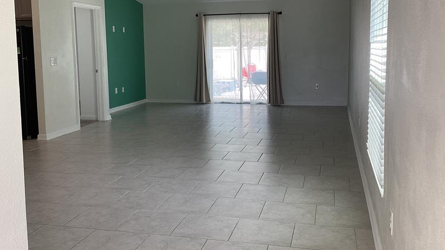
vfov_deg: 31.1
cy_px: 96
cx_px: 220
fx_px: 448
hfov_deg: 52.8
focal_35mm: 38
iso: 40
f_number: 2.4
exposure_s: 1/120
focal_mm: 3.3
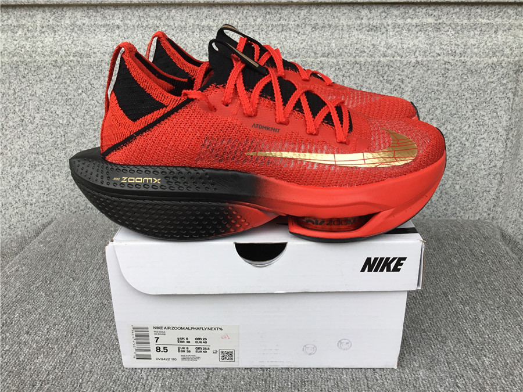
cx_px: 262
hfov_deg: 58.4
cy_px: 196
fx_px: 468
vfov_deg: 45.4
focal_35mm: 31
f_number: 2.4
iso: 32
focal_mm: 3.3
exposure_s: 1/100
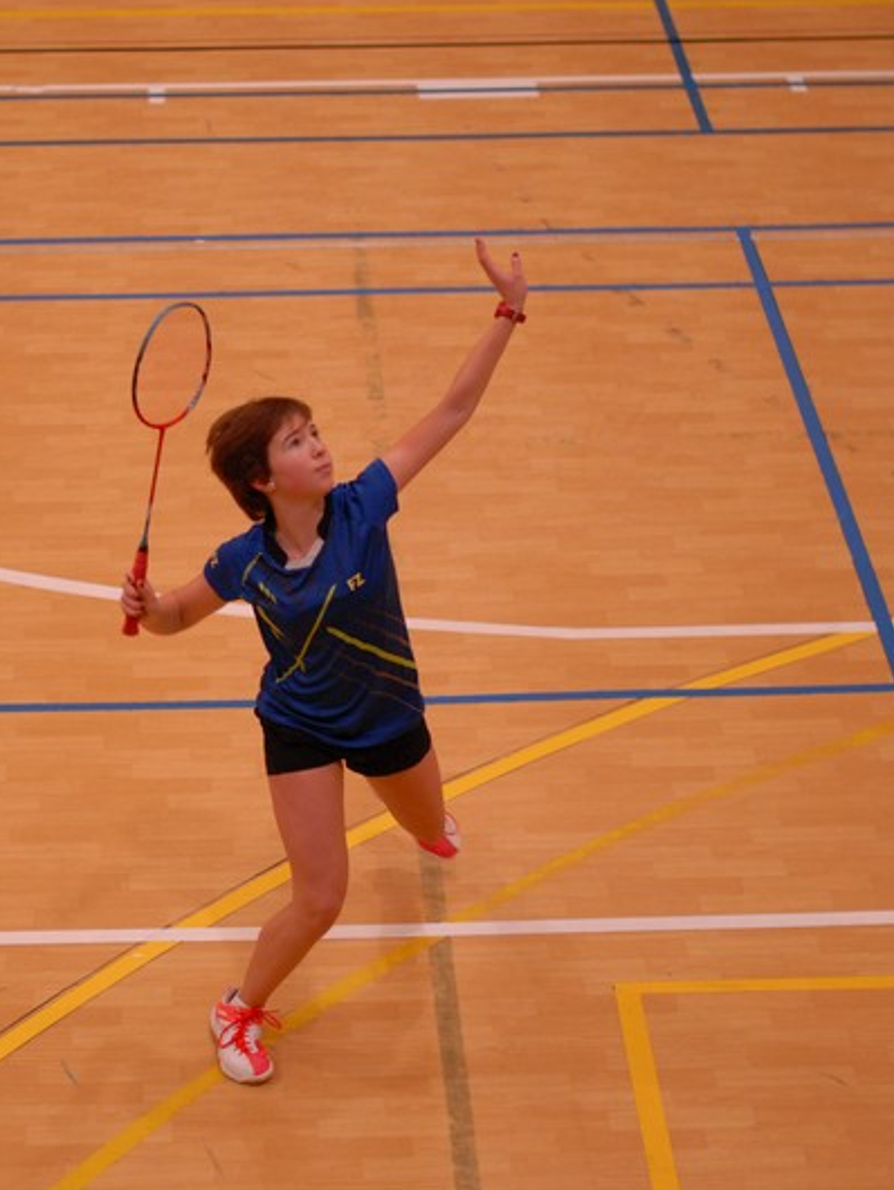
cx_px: 204
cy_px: 595
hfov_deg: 13.5
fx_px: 3750
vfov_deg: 18.0
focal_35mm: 109
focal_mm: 50
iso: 500
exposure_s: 1/400
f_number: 1.8
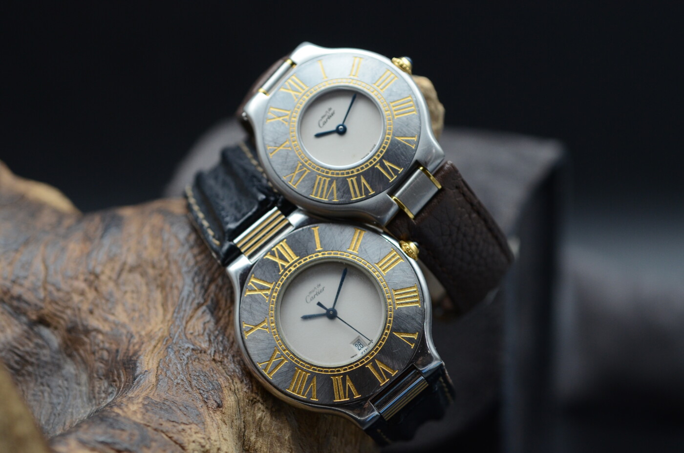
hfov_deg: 22.7
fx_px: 1706
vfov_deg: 15.1
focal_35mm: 90
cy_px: 226
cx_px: 342
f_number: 4.5
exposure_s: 1/320
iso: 800
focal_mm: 60
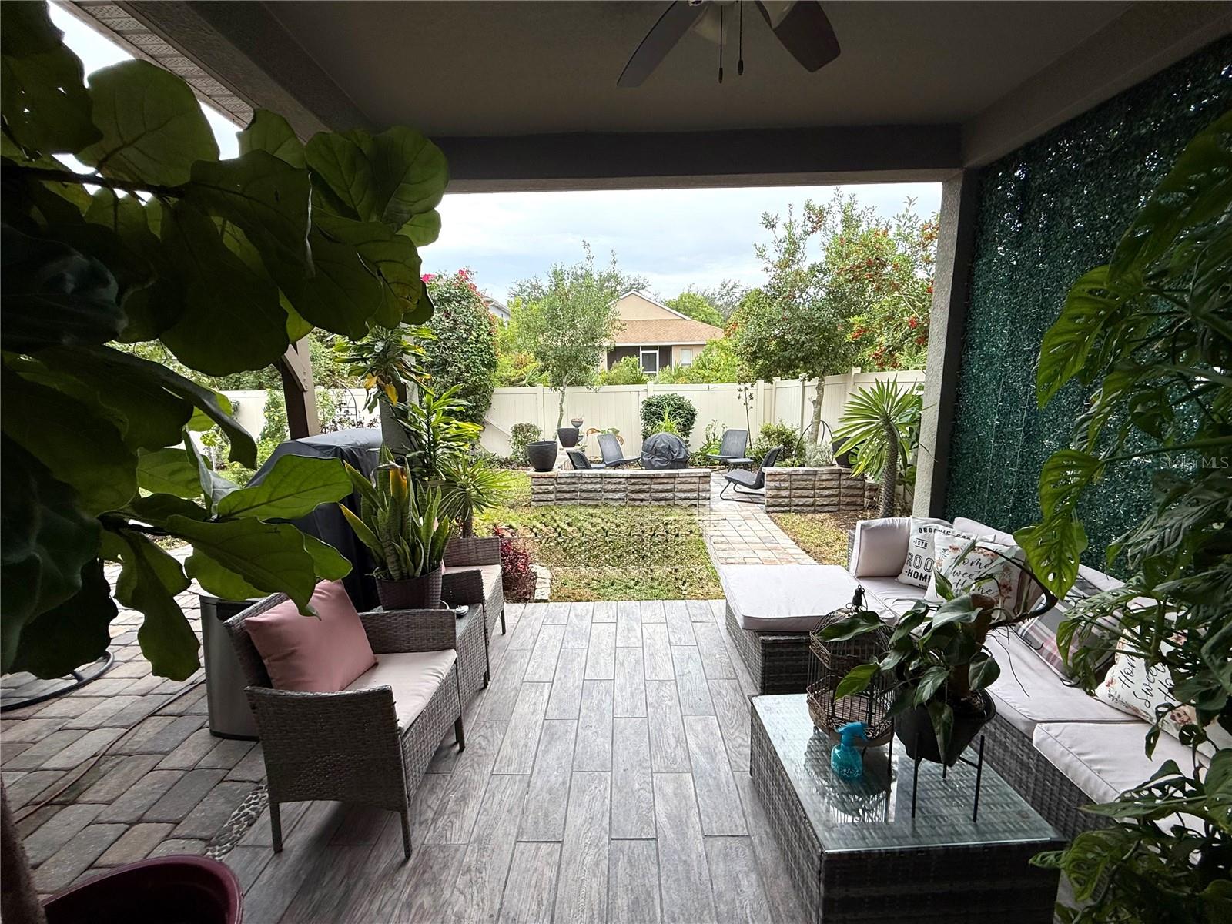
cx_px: 616
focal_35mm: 14
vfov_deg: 85.7
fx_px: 498
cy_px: 462
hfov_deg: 102.1
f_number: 2.2
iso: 64
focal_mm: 2.22
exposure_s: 1/233
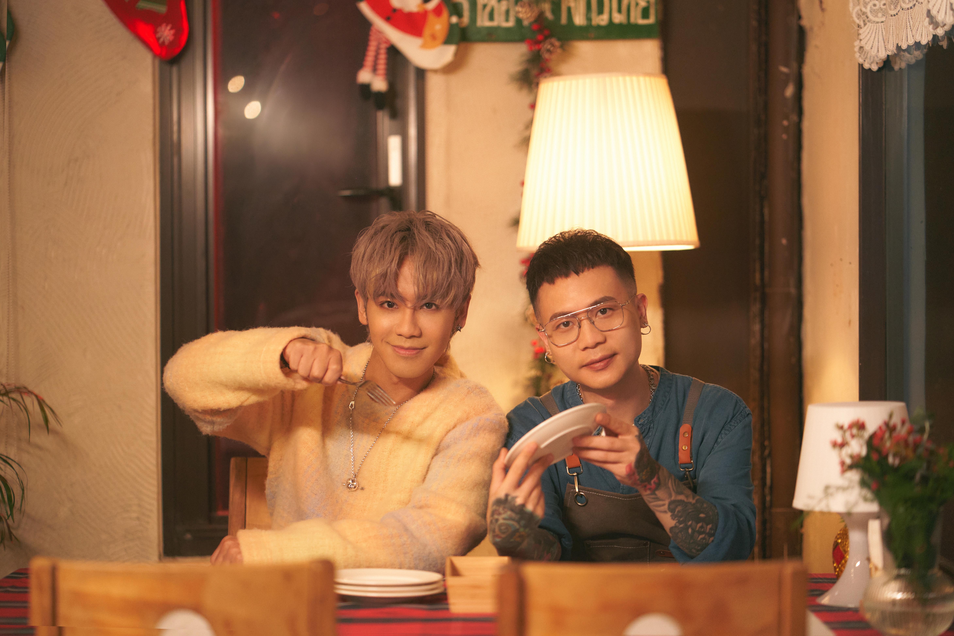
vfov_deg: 16.1
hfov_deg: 23.9
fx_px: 2252
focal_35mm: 85
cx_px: 477
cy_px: 318
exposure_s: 1/160
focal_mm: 85
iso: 2000
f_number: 1.8
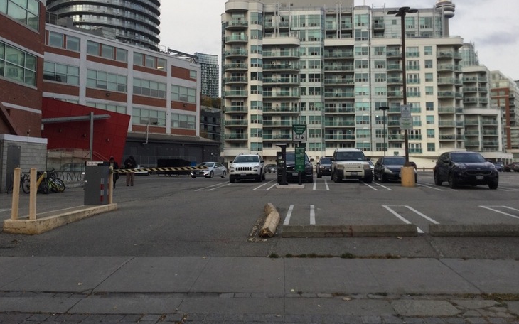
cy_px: 120
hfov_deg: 54.0
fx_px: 509
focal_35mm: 36
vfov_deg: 35.1
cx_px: 242
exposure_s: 1/220
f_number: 2.4
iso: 25
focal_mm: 3.3
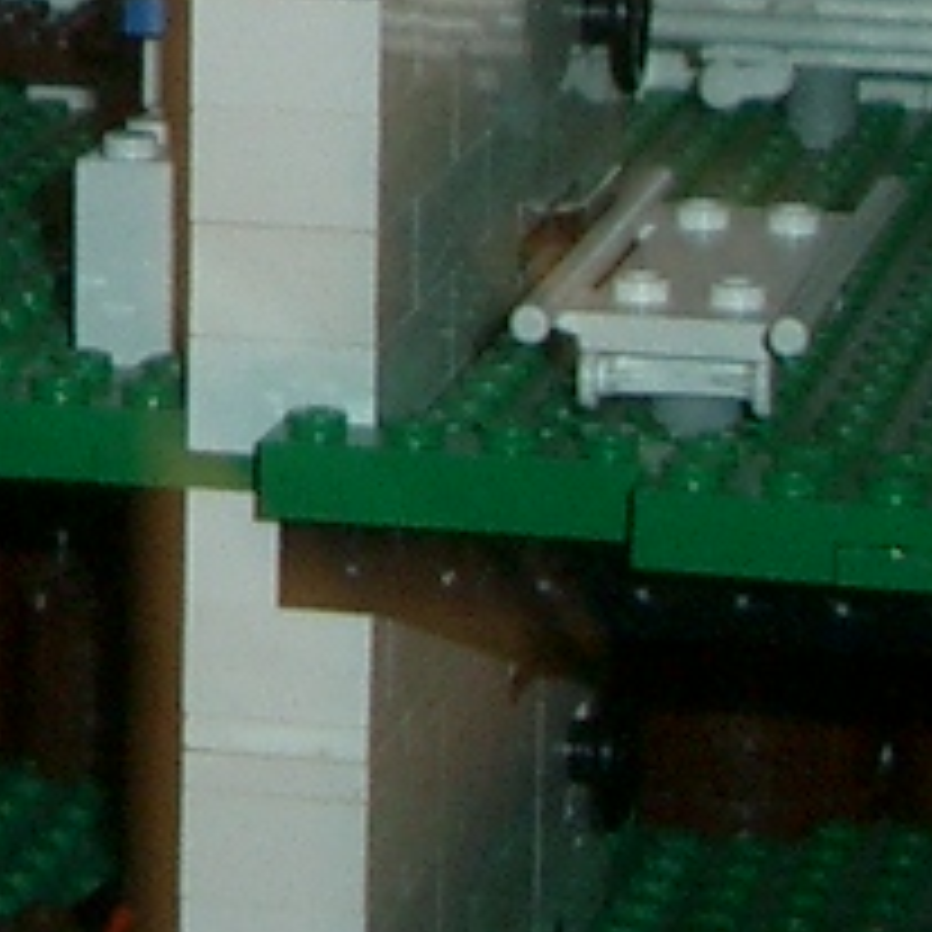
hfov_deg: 8.7
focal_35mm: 191
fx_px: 5818
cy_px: -581
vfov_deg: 8.9
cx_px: -869
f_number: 2.6
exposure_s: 1/40
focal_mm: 5.8
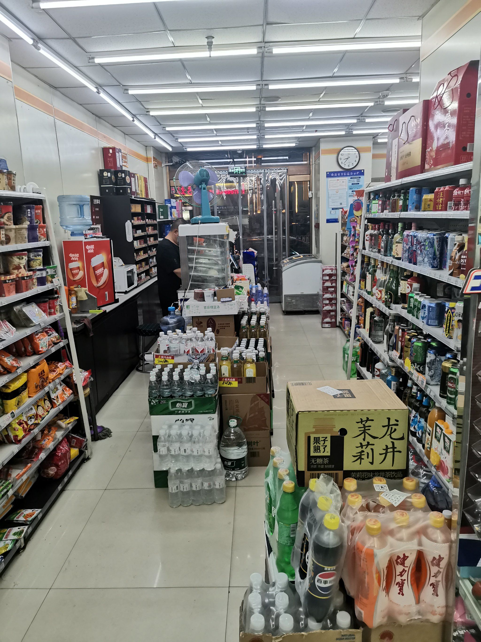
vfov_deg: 67.3
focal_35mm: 26
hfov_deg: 53.1
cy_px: 321
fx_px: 482
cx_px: 240
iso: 200
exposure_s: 1/100
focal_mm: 4.75
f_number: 1.8
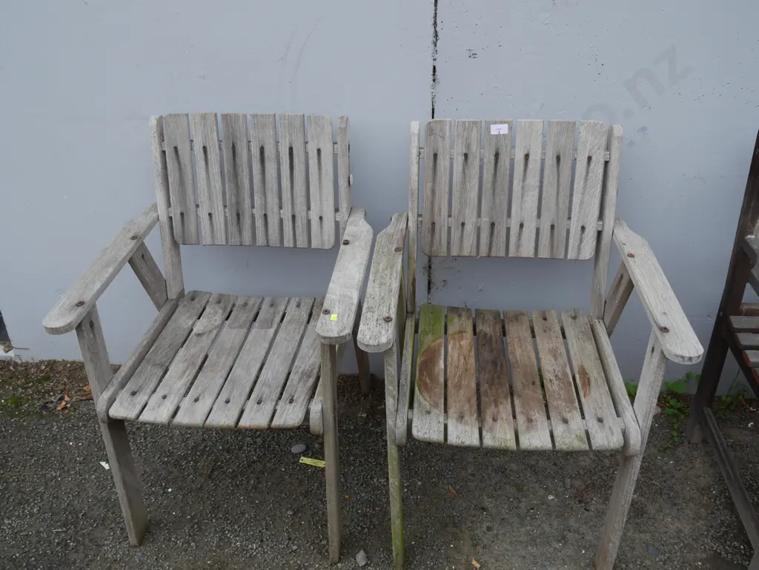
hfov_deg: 56.8
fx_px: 702
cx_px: 380
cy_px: 285
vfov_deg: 44.2
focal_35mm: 32
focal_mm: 16
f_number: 5
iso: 200
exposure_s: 1/160
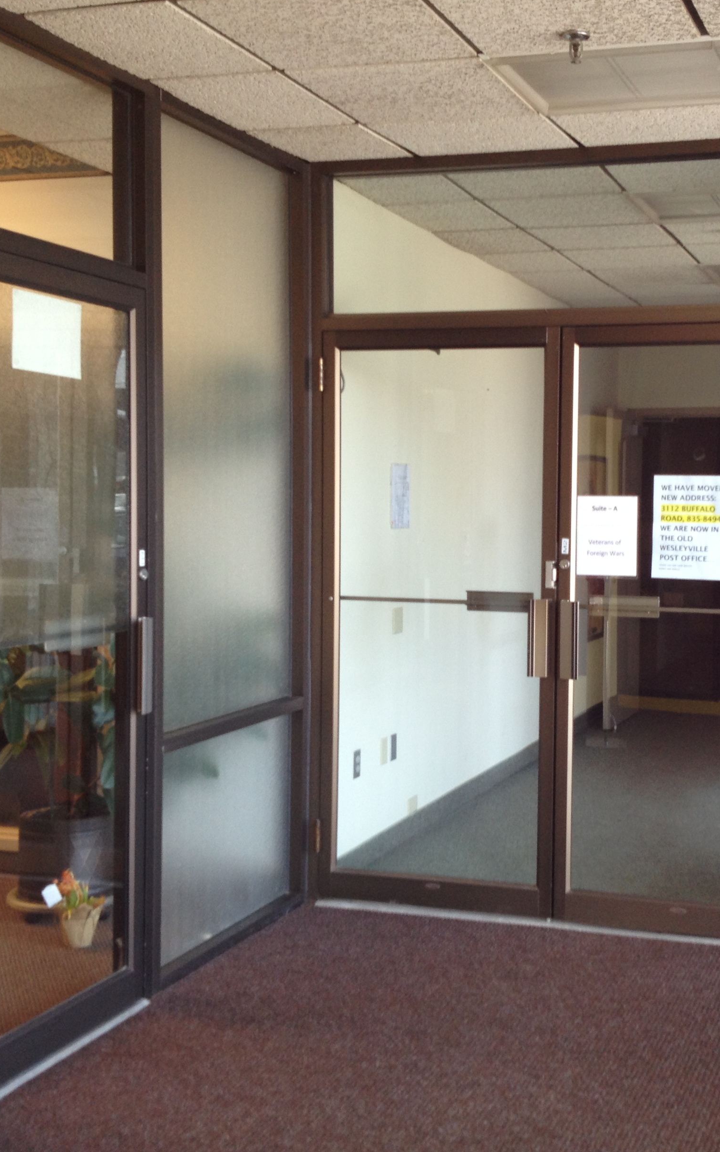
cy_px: 578
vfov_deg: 40.3
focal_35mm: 50
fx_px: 1570
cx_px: 515
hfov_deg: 25.6
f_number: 2.4
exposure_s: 1/24
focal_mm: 4.28
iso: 50
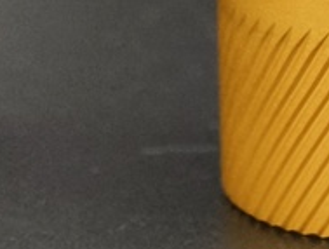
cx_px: -108
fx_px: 5139
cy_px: -164
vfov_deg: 2.8
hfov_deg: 3.7
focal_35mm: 539
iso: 1110
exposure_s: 1/24
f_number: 2.67
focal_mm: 22.48
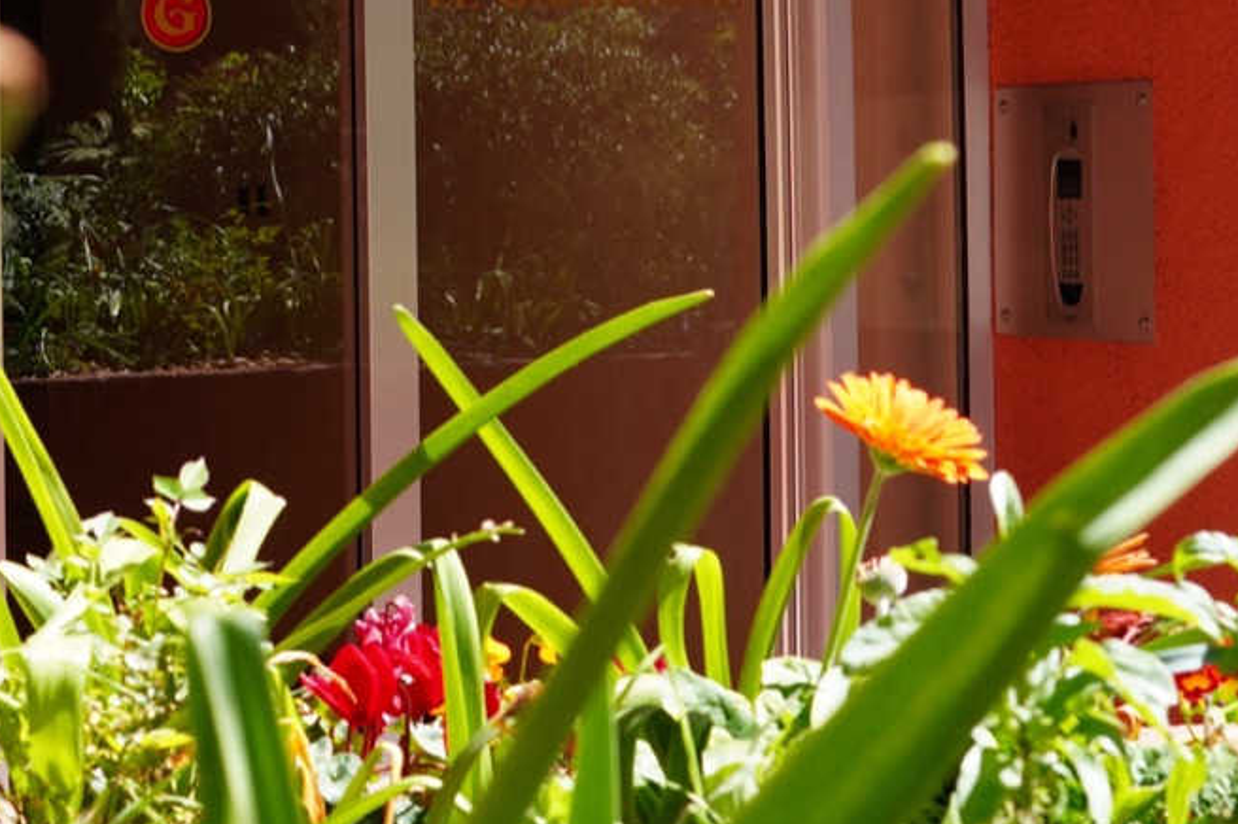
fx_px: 3781
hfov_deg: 18.1
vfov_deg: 12.3
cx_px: -26
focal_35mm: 110
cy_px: -36
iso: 100
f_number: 6.3
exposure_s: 1/100
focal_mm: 30
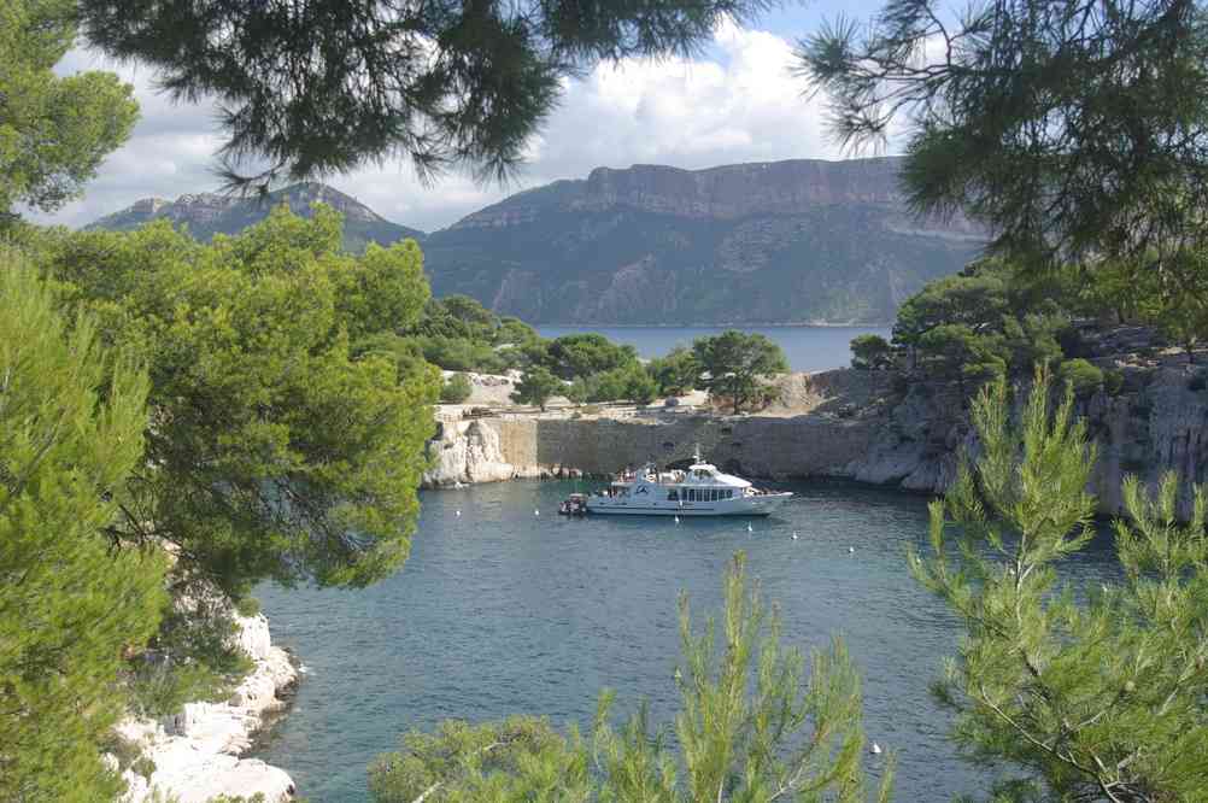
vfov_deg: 28.9
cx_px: 604
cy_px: 402
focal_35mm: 46
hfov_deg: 42.4
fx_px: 1559
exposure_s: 1/180
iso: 100
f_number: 6.7
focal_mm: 31
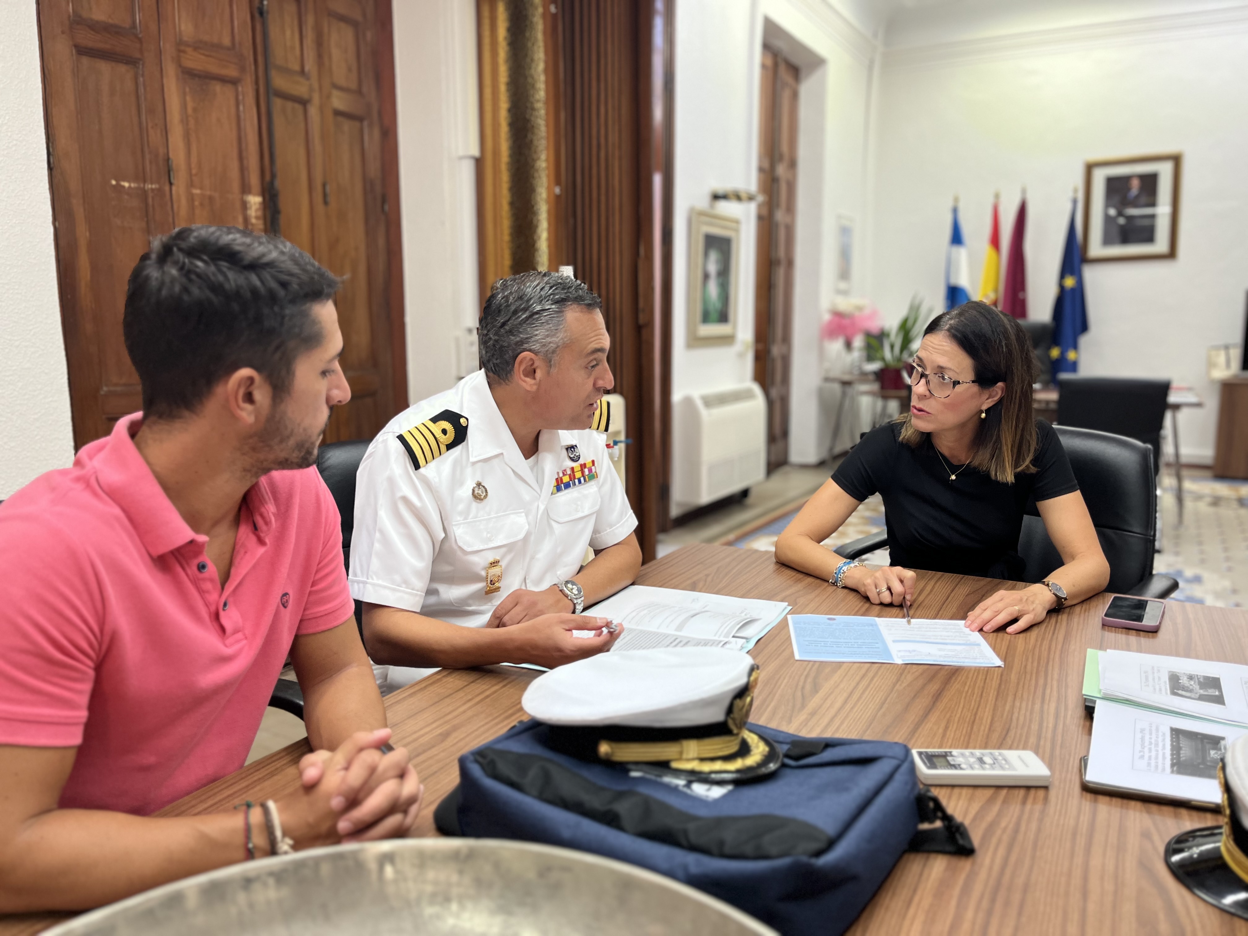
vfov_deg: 53.1
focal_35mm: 26
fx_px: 937
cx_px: 624
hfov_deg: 67.3
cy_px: 468
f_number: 1.6
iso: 100
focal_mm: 5.1
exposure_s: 1/100
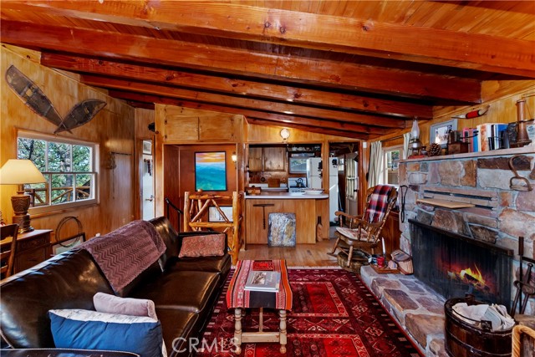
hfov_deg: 100.4
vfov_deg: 77.4
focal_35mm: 15
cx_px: 268
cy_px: 178
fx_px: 223
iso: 400
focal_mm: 10
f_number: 8
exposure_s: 1/30
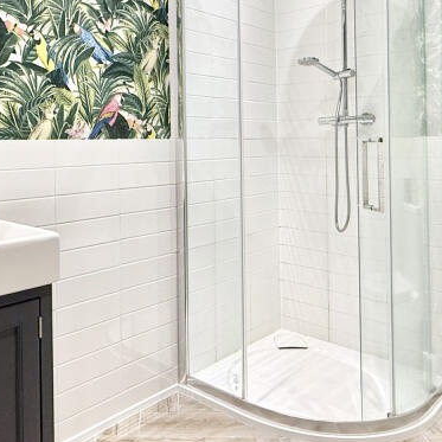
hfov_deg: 47.9
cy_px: 142
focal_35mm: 34
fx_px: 491
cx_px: 158
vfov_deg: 47.5
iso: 200
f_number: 2.2
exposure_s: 1/100
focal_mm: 2.22
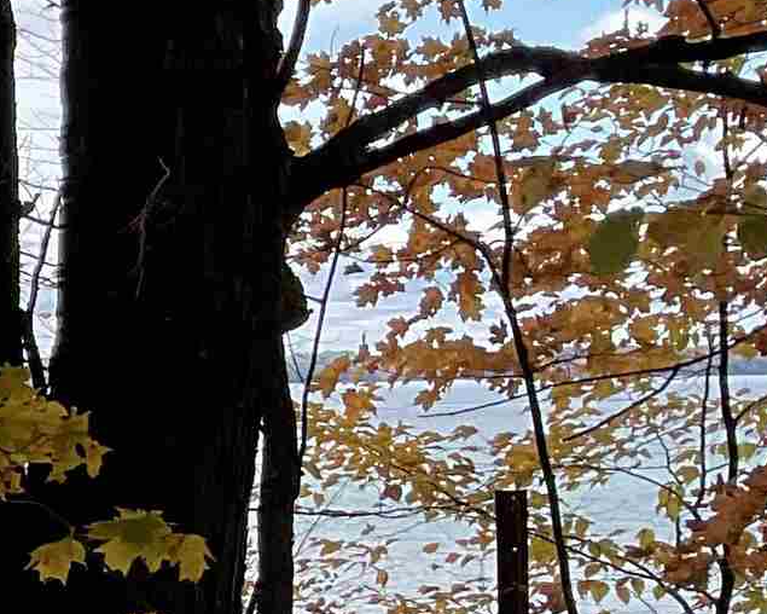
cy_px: 407
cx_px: -1033
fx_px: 3110
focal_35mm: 137
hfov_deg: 11.7
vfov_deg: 11.3
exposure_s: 1/719
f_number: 1.8
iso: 16
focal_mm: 3
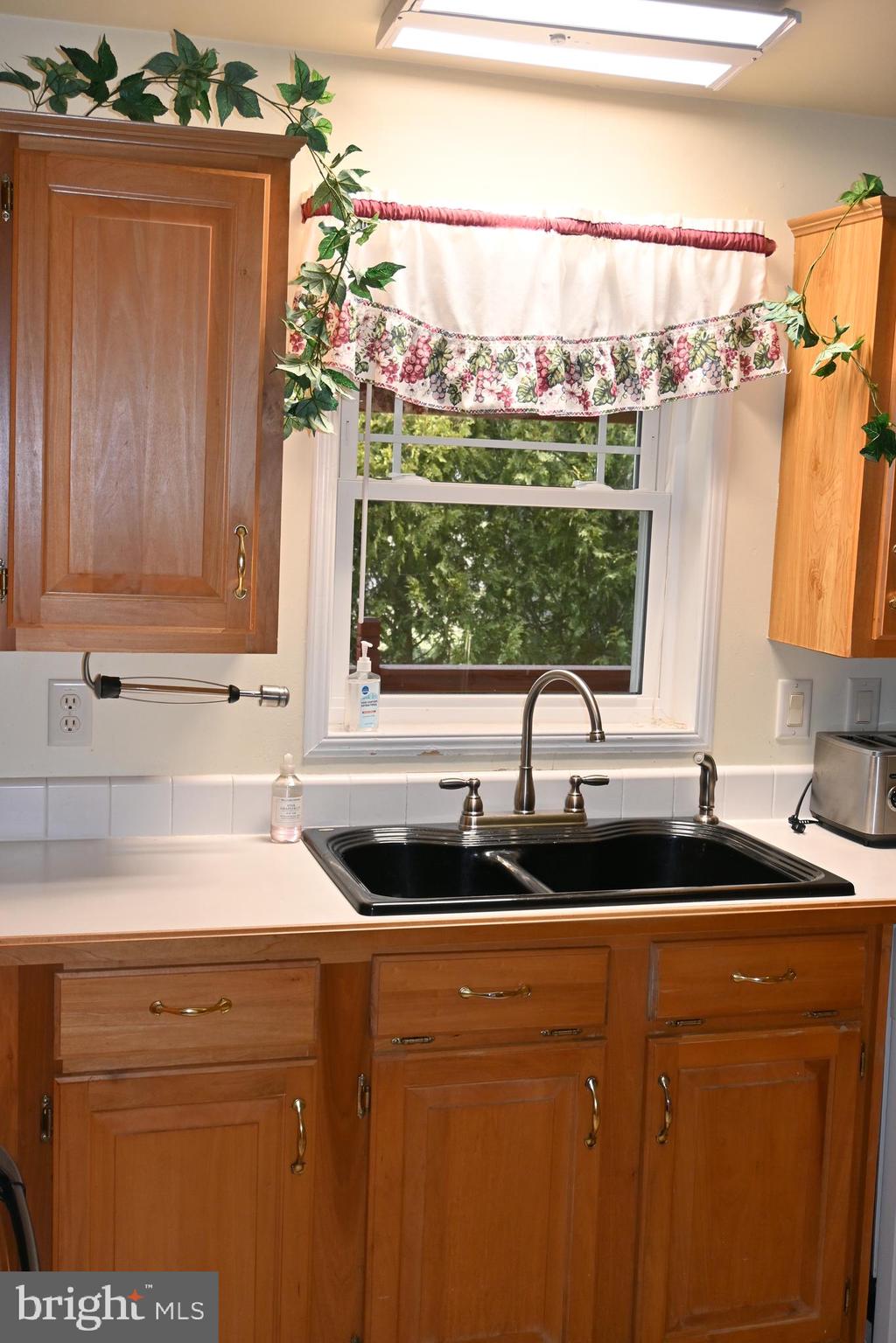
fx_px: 1456
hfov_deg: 34.2
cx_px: 448
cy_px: 672
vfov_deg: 49.6
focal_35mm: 39
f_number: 4.5
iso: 280
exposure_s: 1/125
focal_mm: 26
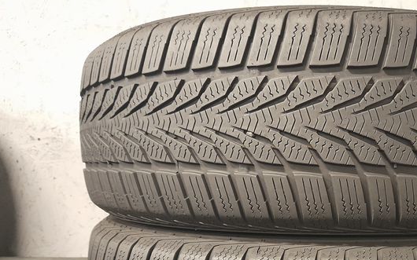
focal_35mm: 40
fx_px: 454
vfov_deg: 30.7
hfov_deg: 47.8
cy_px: 229
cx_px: 302
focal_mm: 4.6
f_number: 2
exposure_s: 1/10
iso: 640
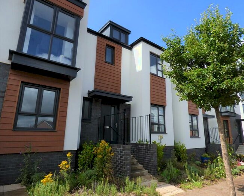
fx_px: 152
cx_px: 131
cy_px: 98
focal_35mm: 21
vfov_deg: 65.5
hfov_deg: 77.5
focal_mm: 3.58
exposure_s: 1/1300
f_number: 2.8
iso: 100
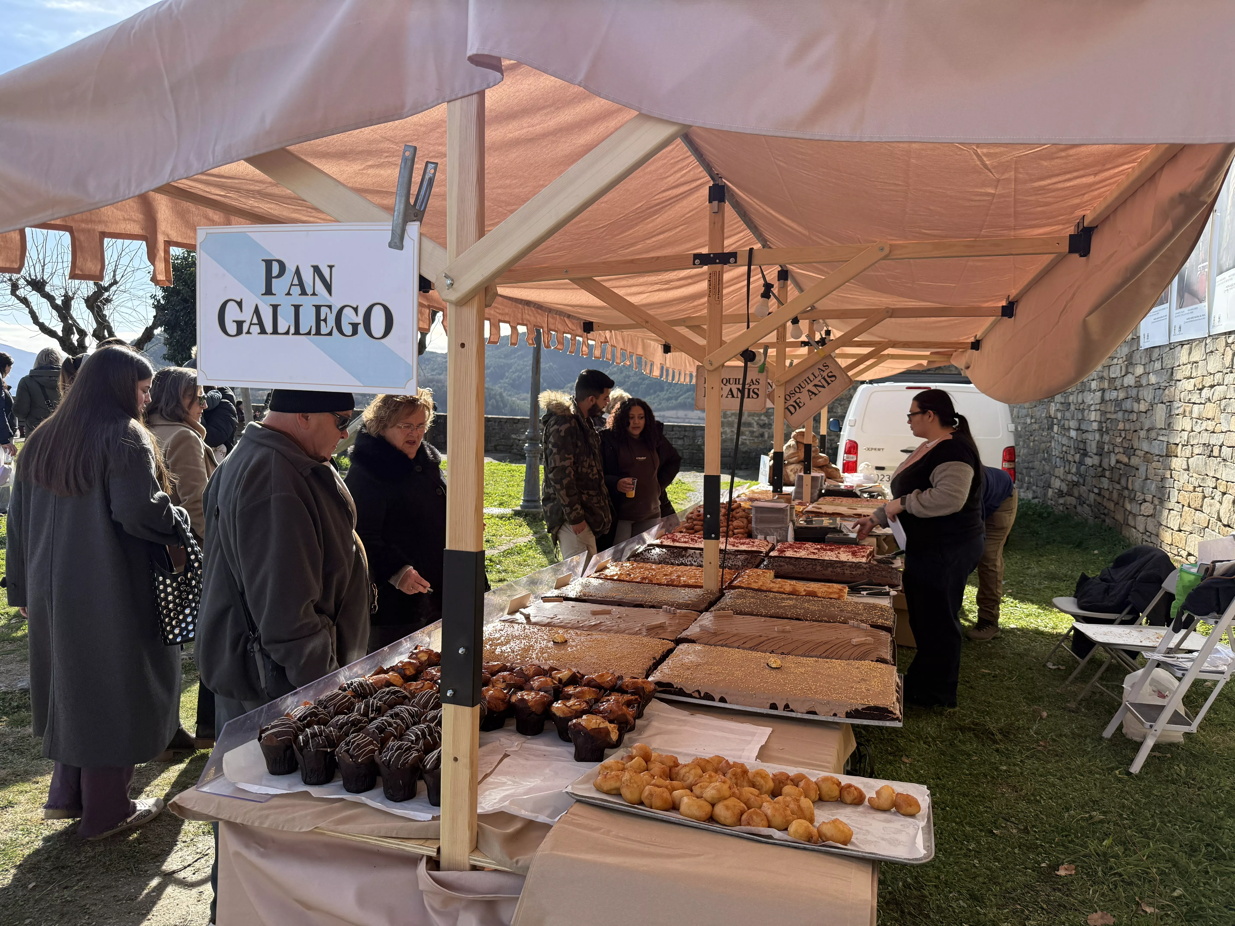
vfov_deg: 56.8
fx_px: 856
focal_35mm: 24
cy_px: 463
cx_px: 618
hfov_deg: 71.6
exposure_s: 1/1949
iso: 100
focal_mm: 6.76
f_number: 1.78
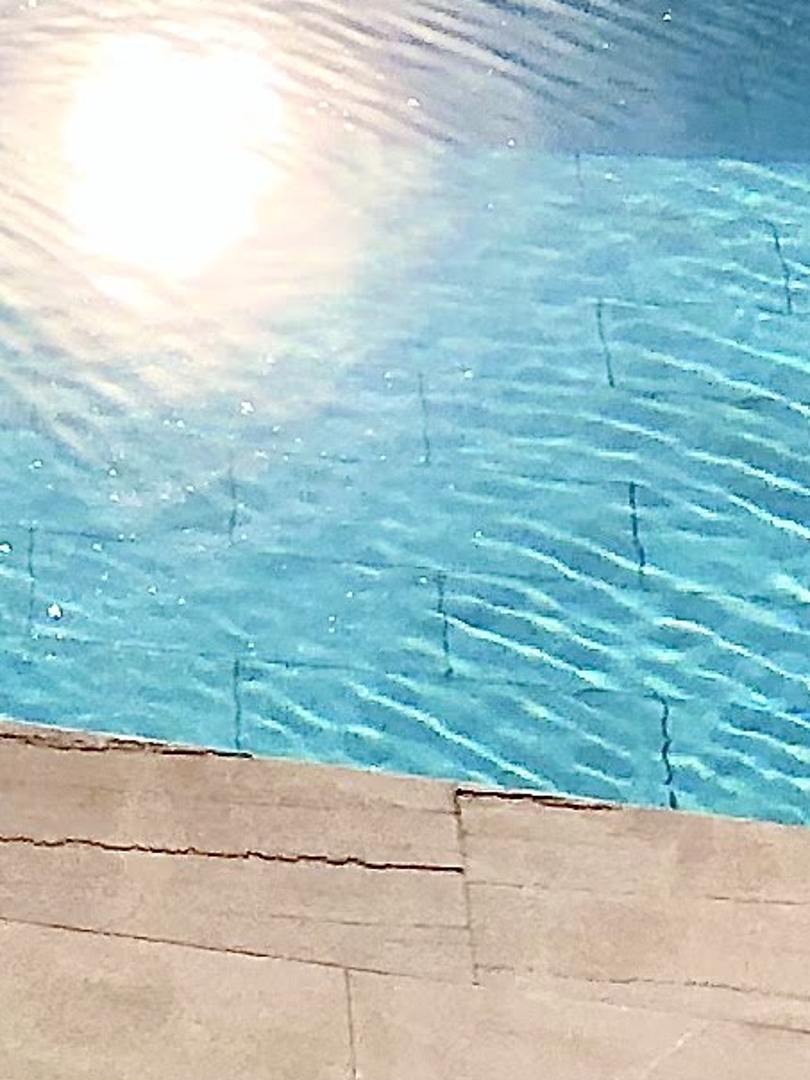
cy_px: -740
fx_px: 5834
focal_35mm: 187
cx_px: -1345
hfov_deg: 7.3
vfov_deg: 10.1
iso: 20
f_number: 1.8
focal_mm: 4
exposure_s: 1/3003
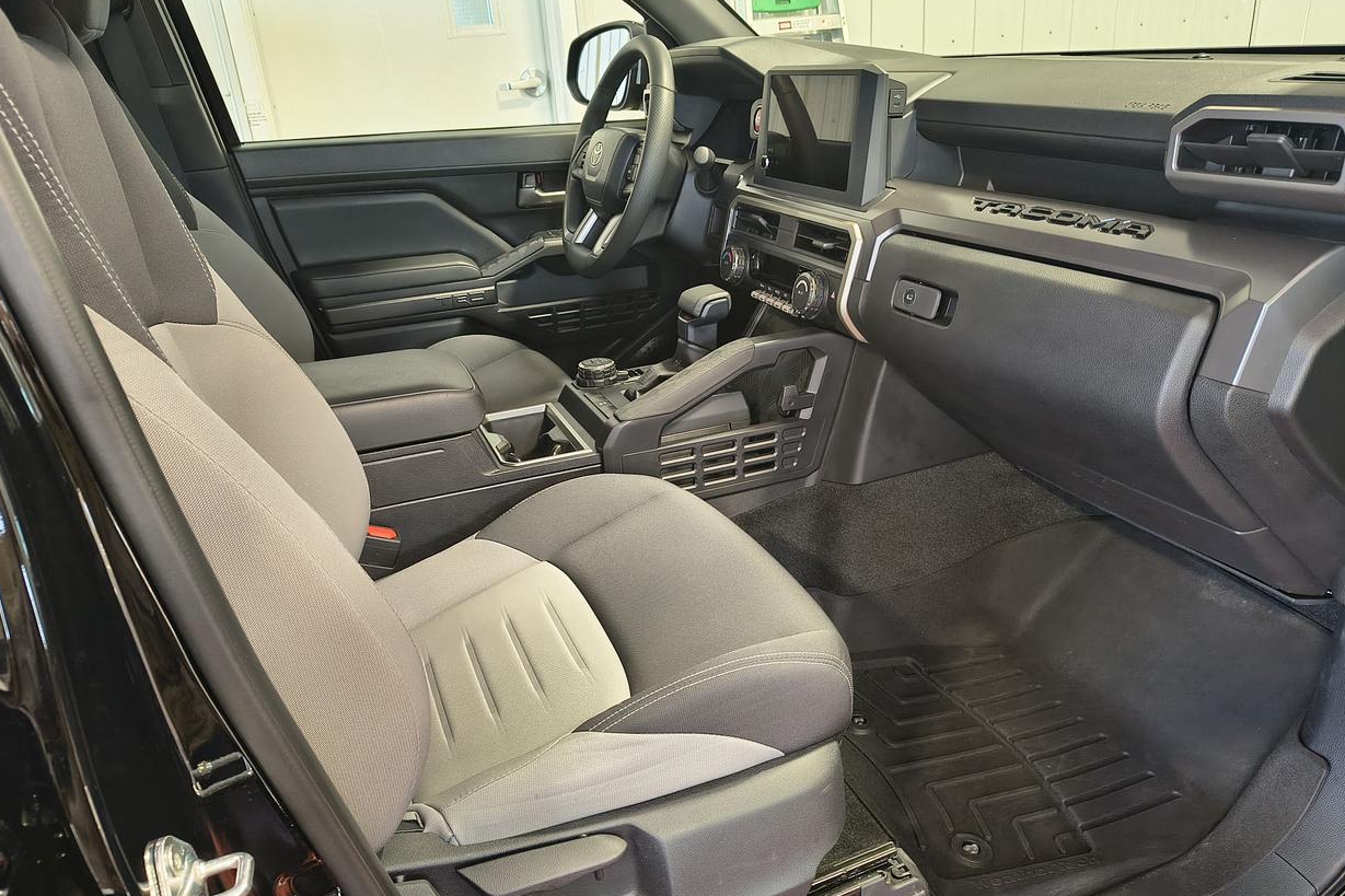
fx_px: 971
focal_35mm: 26
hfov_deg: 69.4
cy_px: 515
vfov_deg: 49.4
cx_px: 649
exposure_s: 1/60
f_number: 1.8
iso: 763
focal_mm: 5.56
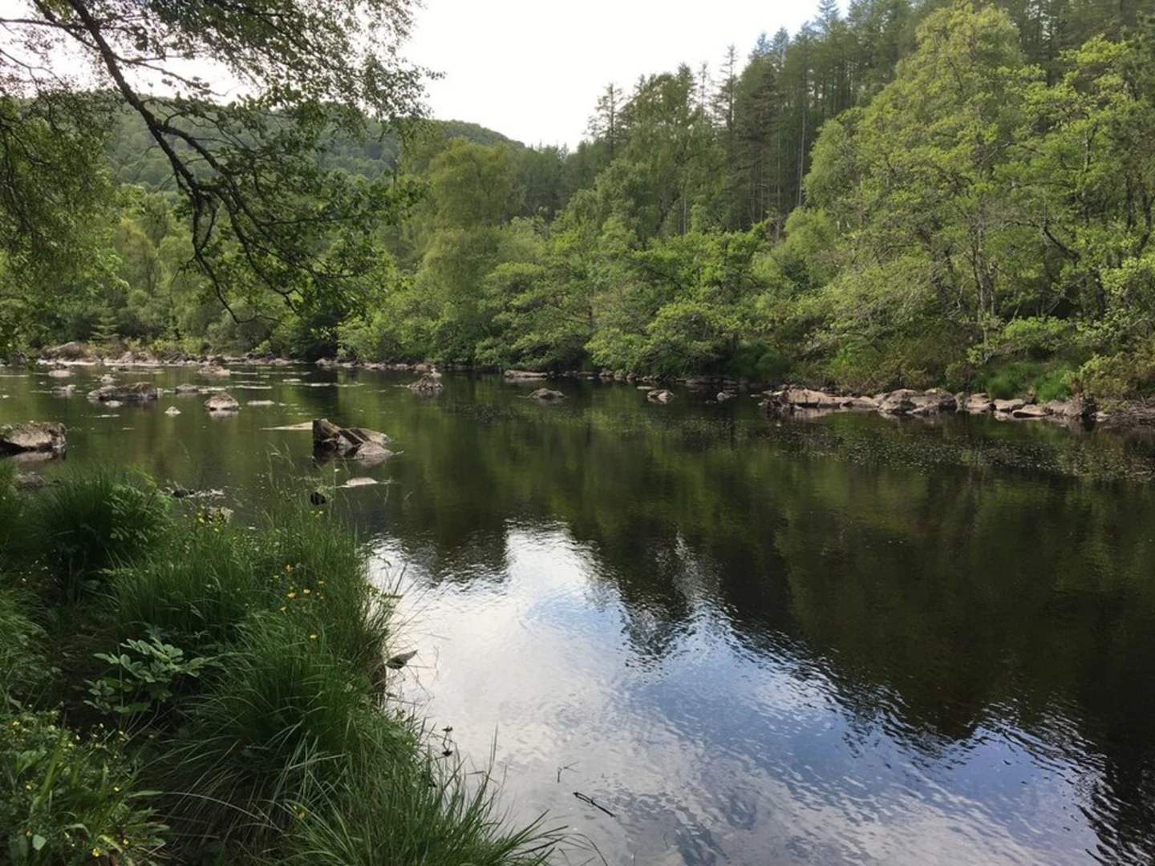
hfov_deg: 61.7
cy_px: 433
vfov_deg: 48.2
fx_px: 968
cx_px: 578
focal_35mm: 29
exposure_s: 1/534
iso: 25
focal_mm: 4.15
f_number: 2.2
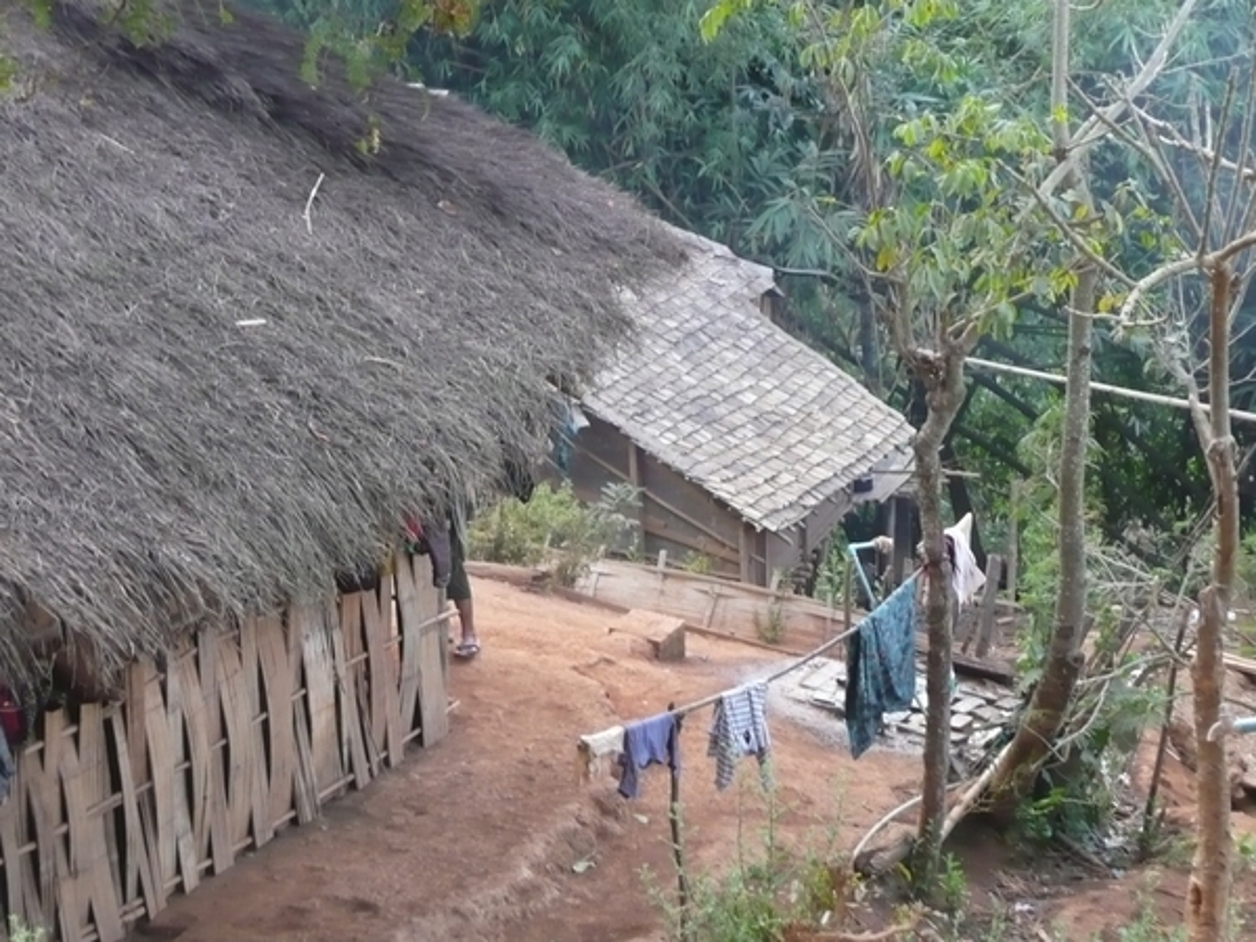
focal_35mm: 77
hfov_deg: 25.3
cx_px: 628
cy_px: 471
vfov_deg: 19.1
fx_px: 2794
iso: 250
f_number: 4.6
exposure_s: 1/60
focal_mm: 12.7
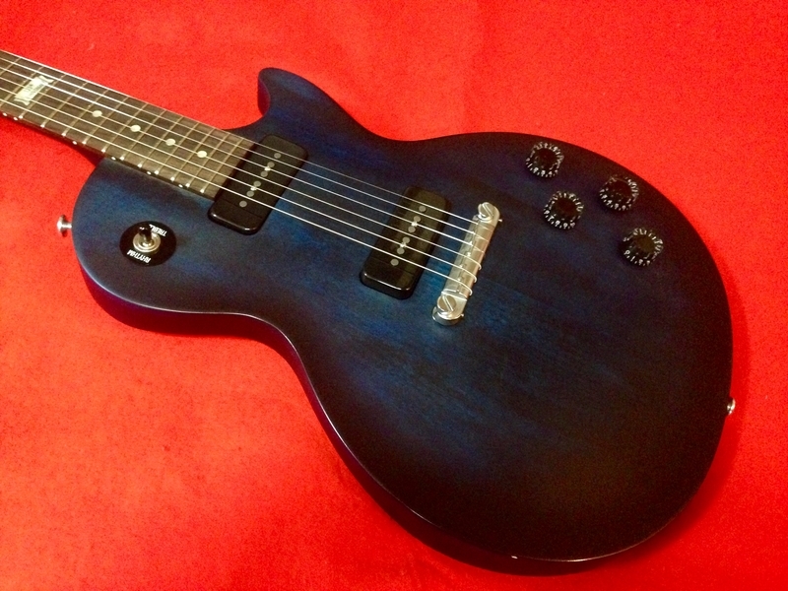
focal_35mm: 33
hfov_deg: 55.4
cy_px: 296
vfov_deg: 42.9
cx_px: 394
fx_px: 751
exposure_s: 1/17
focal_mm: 4.12
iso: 800
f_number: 2.4
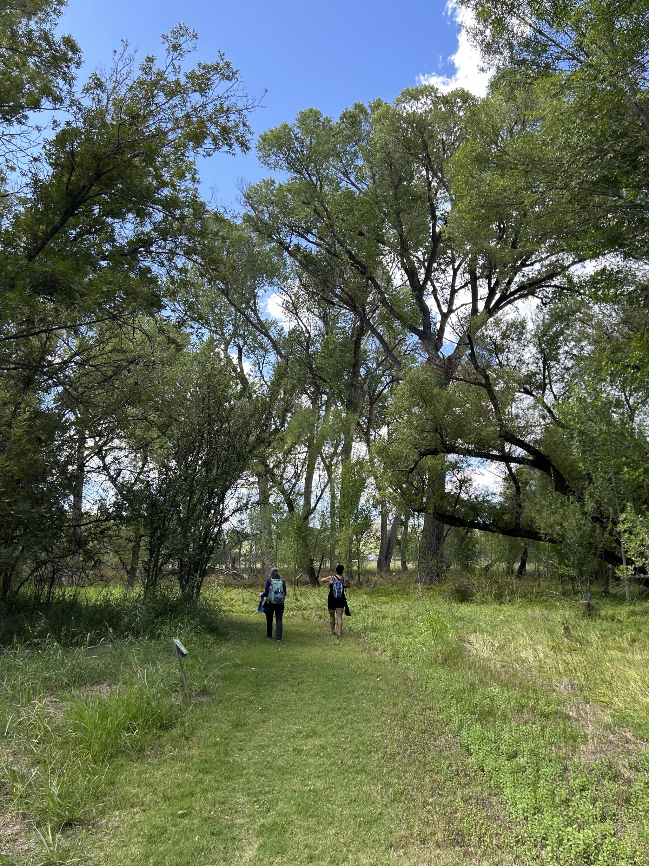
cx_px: 317
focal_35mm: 27
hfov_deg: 51.4
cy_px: 435
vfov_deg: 65.3
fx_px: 675
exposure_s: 1/932
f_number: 1.5
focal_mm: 5.7
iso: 50
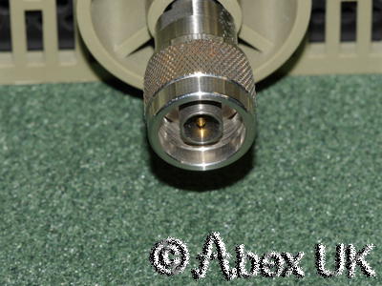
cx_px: 191
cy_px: 143
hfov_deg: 7.1
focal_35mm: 280
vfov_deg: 5.3
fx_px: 3090
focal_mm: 140
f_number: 14
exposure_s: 1/40
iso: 400
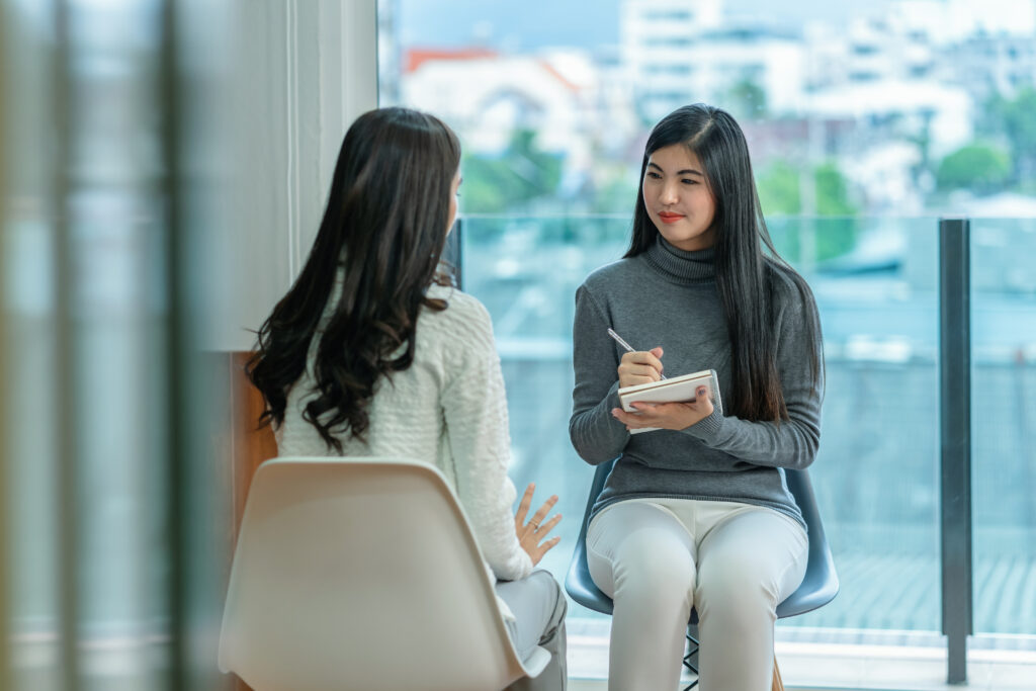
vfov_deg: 16.1
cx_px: 518
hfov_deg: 23.9
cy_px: 346
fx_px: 2446
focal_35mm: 85
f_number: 2.5
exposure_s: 1/160
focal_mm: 85
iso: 400
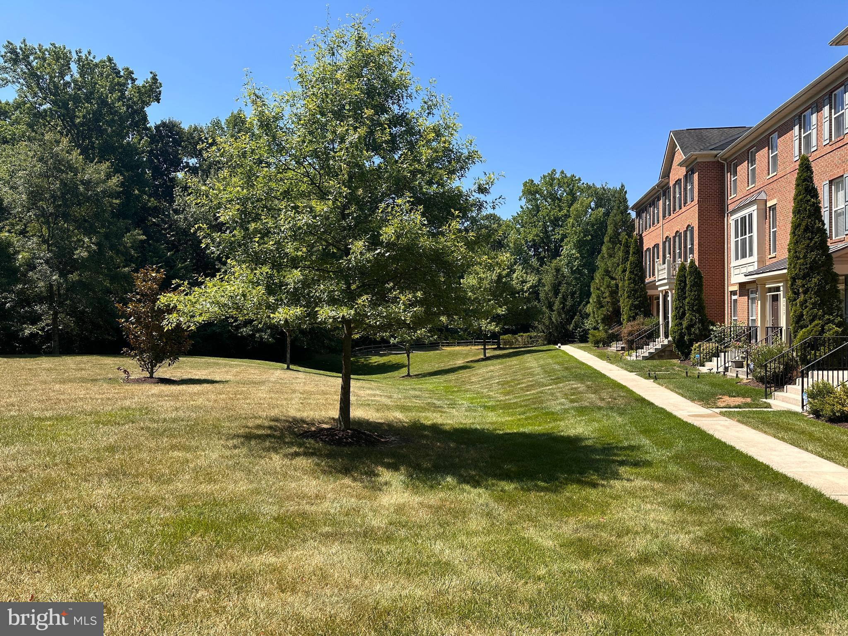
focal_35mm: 24
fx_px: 588
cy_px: 318
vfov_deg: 56.8
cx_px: 424
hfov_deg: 71.6
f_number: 1.78
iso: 80
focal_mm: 6.86
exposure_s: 1/2591
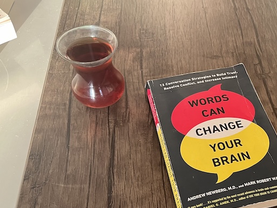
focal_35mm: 41
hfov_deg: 44.2
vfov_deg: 34.6
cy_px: 149
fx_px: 328
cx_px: 209
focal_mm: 5.1
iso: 200
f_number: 1.6
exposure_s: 1/60
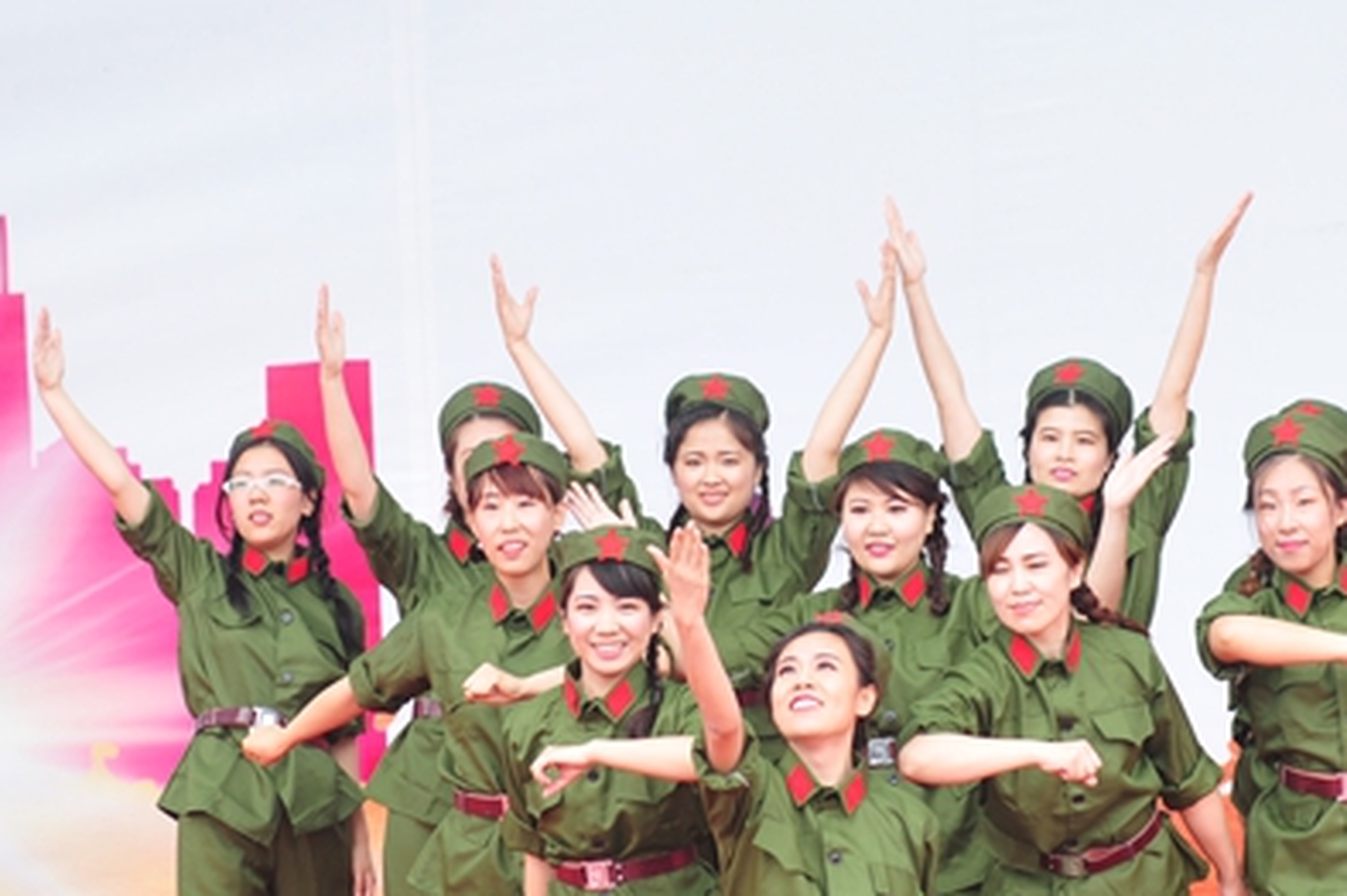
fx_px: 6767
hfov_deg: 11.4
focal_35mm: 181
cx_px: 862
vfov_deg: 7.6
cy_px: 564
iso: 250
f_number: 3.5
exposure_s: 1/200
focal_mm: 70
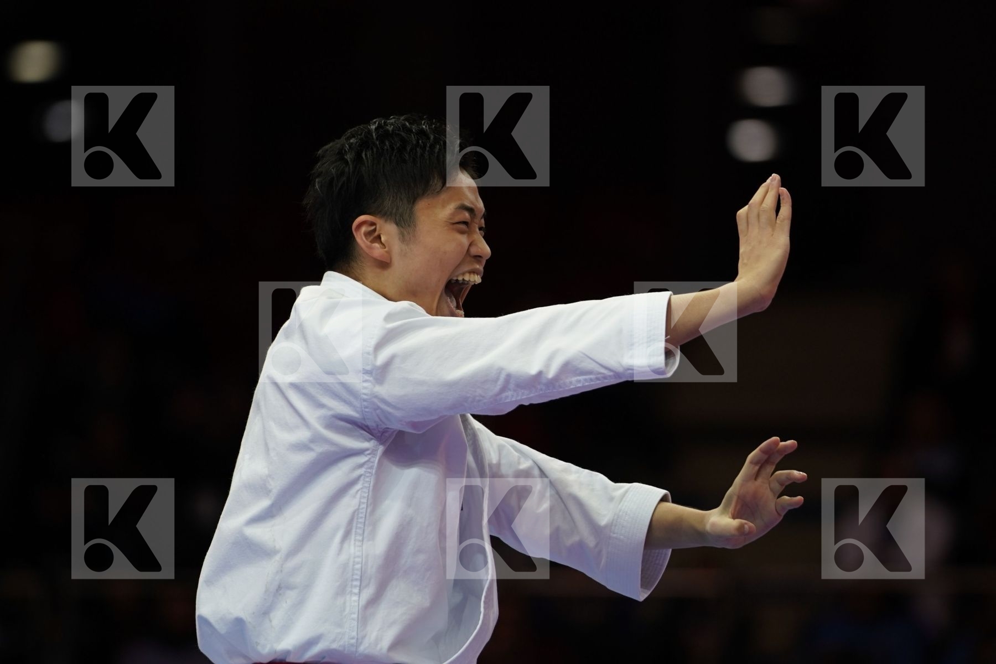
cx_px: 498
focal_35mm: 300
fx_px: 8299
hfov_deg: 6.9
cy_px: 332
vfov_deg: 4.6
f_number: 2.8
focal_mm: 200
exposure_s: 1/125
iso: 320
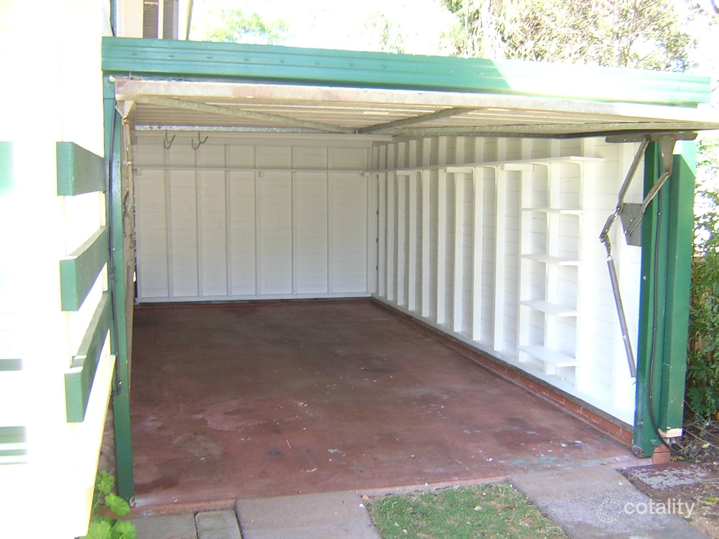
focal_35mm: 36
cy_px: 270
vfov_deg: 39.7
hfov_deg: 51.4
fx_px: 748
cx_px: 360
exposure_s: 1/46.5
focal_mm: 4.7
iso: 141
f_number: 2.6
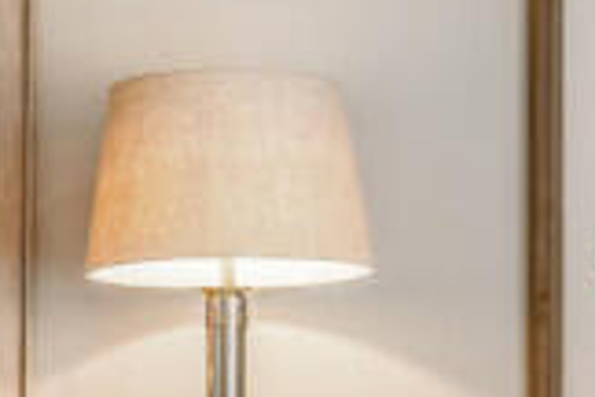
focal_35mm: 202
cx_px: 406
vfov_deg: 6.7
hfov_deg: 10.2
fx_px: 3338
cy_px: 678
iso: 100
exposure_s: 1/50
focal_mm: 50
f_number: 4.5
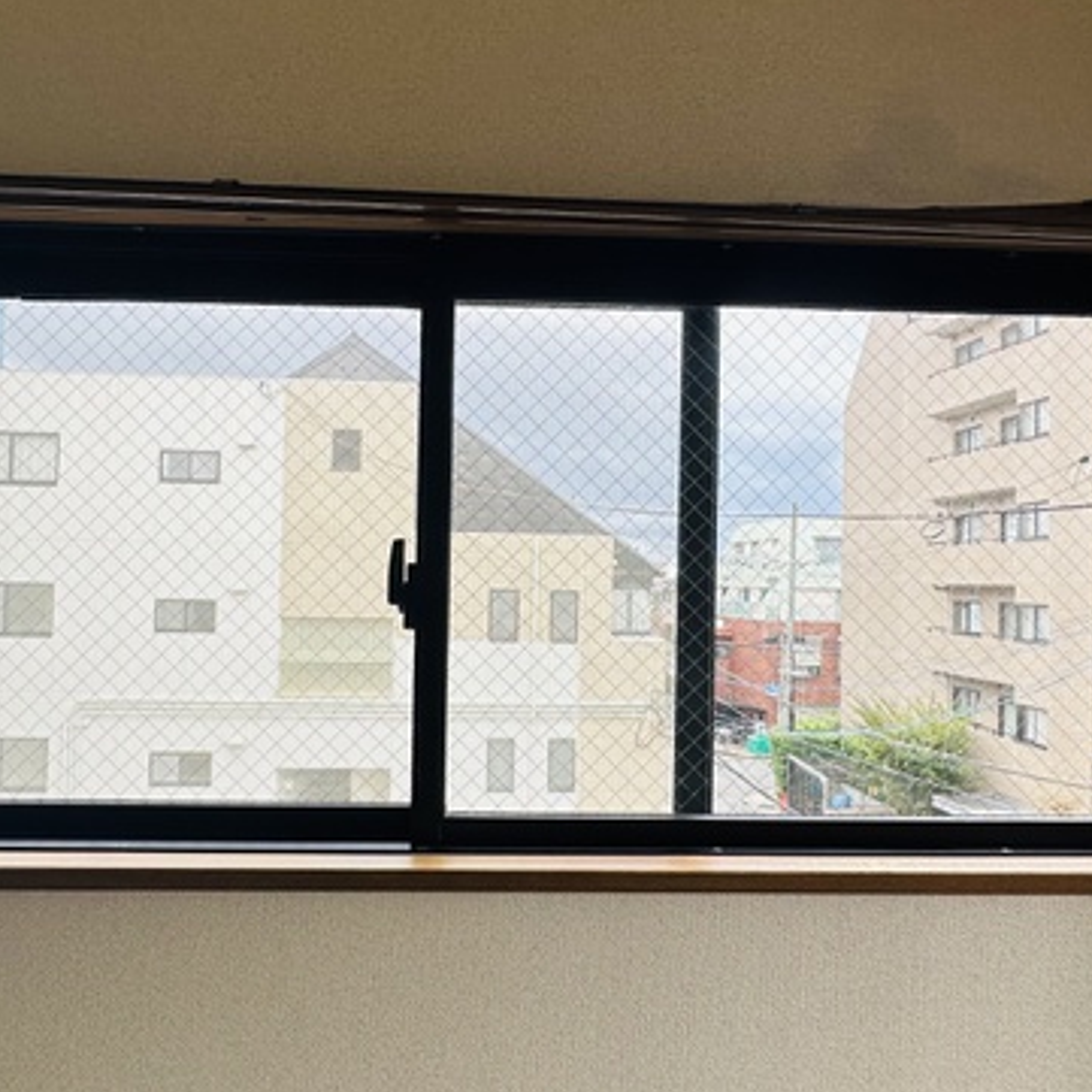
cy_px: 561
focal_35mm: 24
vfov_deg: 65.0
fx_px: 857
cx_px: 544
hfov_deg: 65.0
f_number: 2.2
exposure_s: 1/116
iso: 40
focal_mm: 2.22
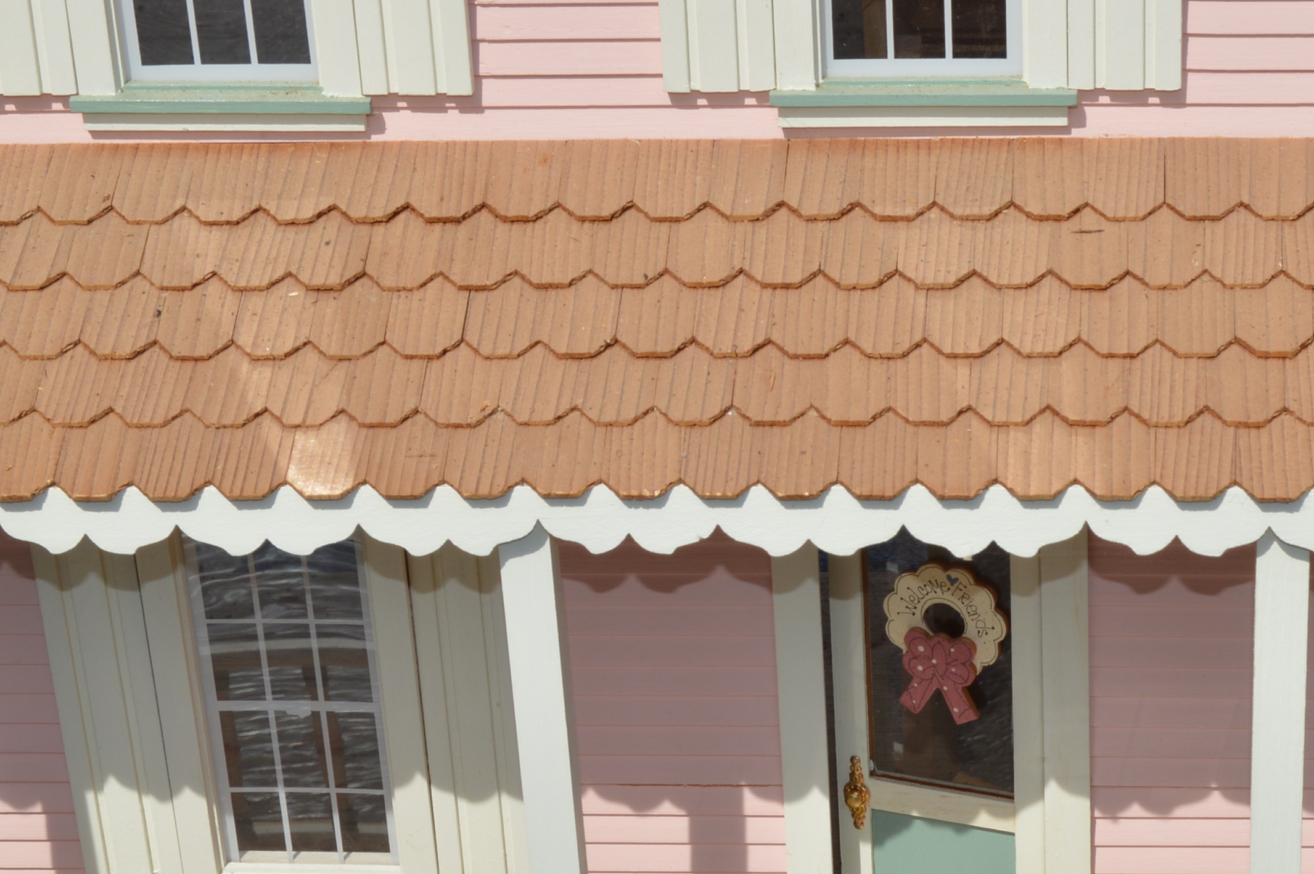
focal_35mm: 108
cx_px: 957
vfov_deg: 12.6
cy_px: 785
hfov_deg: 18.8
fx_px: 3939
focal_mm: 34
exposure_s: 1/125
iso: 100
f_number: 13
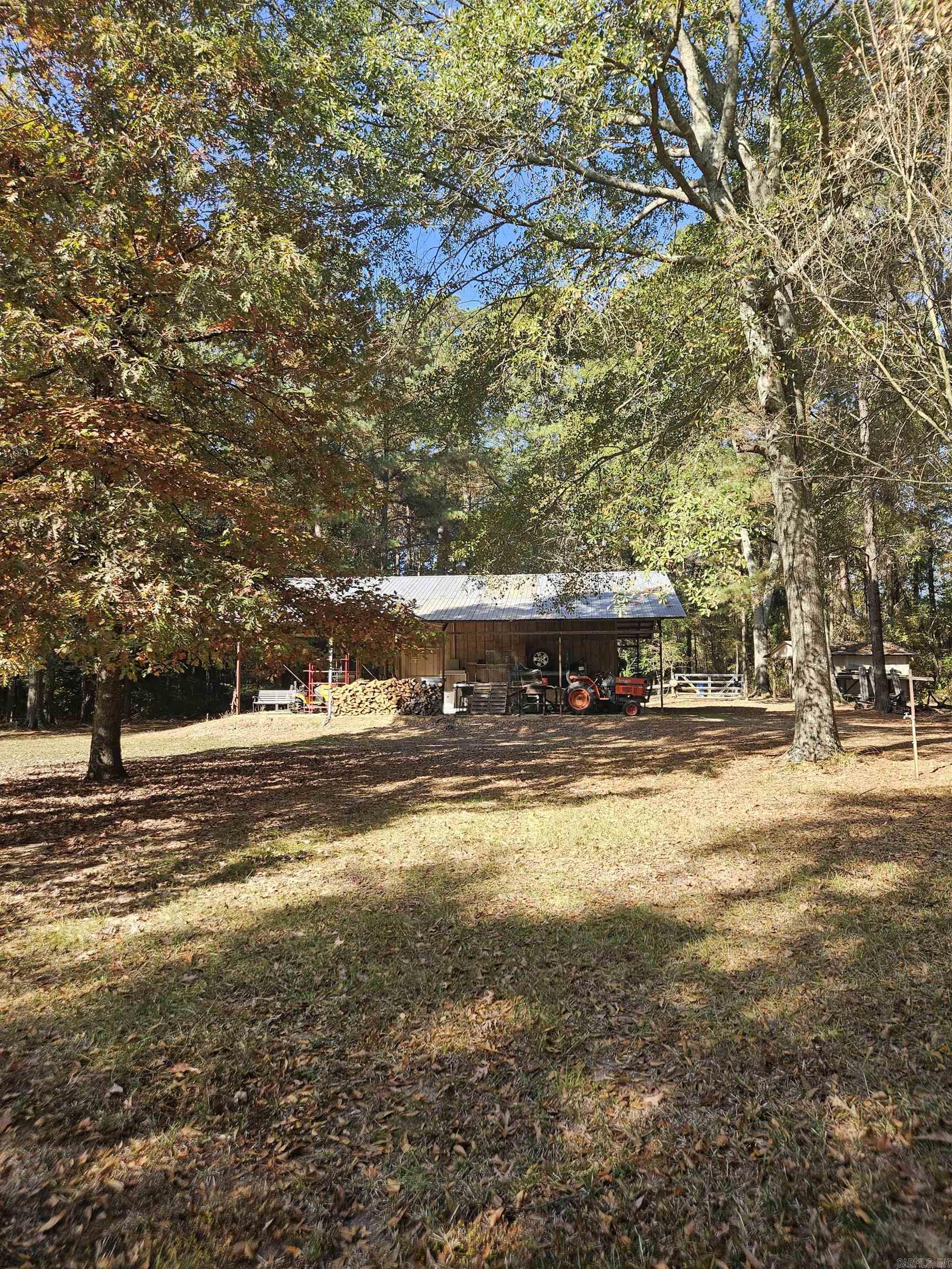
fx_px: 843
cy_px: 634
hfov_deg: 58.9
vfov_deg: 73.9
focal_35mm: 23
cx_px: 476
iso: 25
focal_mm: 5.4
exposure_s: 1/297
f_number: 1.8
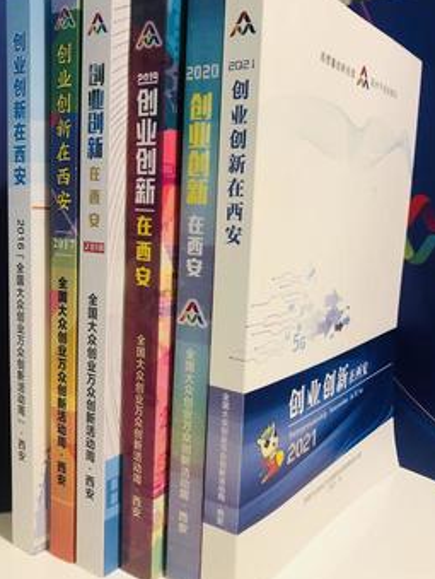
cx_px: 223
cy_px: 277
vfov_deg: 55.3
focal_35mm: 33
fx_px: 552
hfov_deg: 43.0
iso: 50
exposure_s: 1/15
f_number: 1.8
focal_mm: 3.99
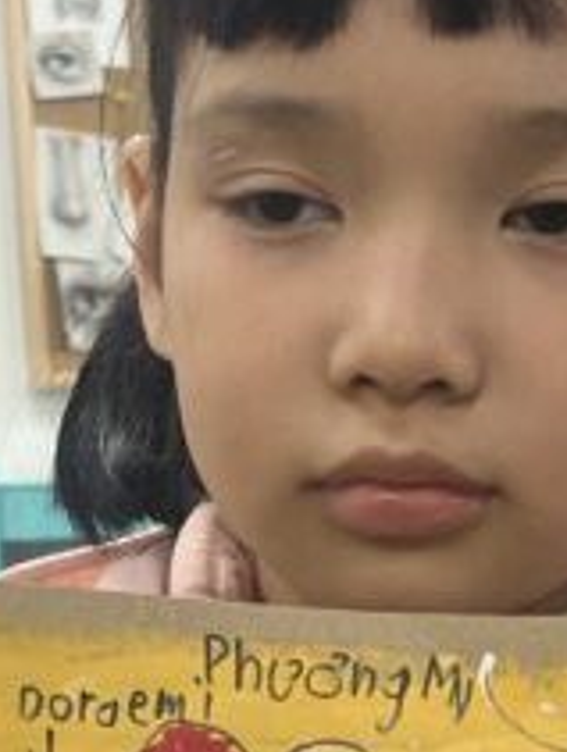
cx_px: 346
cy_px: 745
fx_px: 2678
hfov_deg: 12.1
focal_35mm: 123
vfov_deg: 15.7
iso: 125
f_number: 1.6
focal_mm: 5.1
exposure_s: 1/100
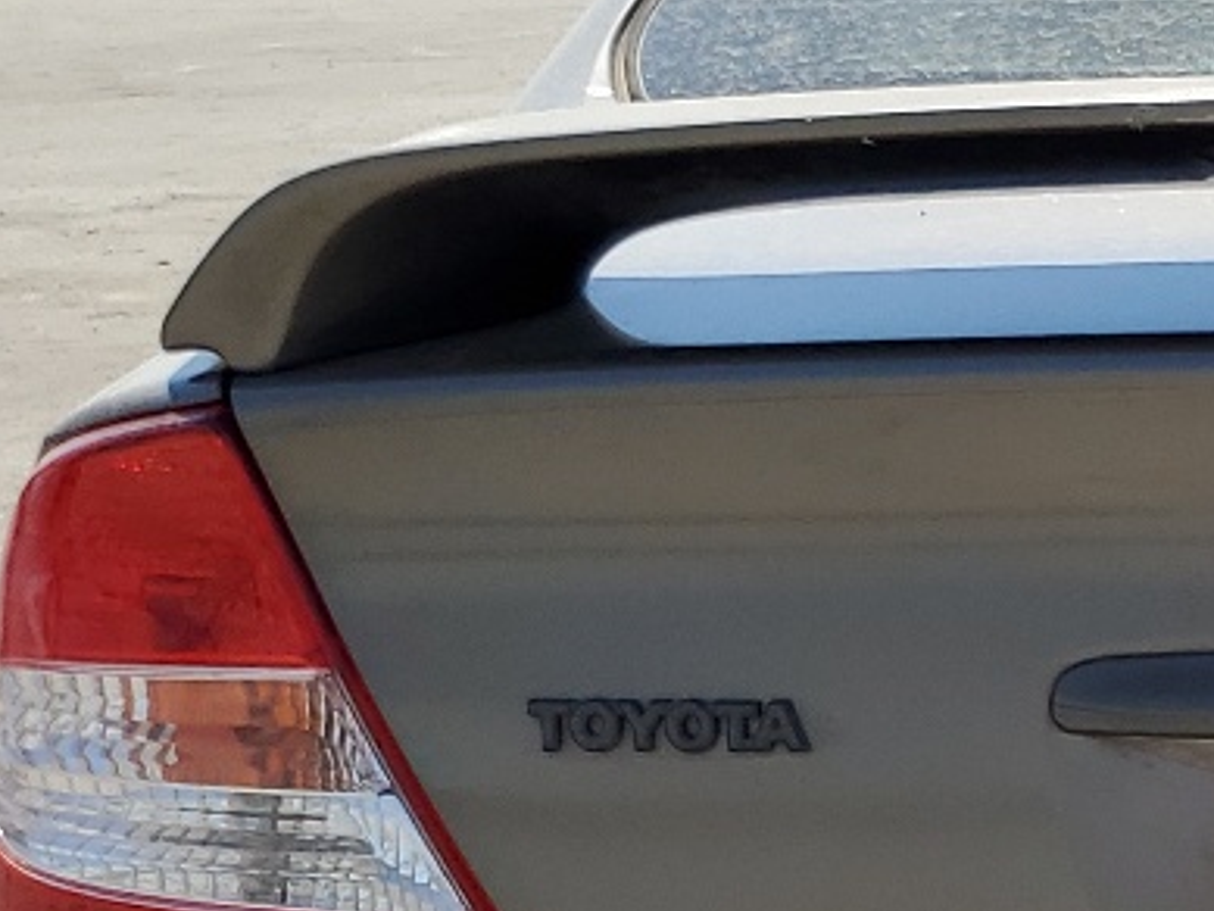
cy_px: 908
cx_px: 1941
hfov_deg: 16.4
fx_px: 3754
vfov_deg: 13.6
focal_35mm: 107
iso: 50
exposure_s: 1/3333
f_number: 1.5
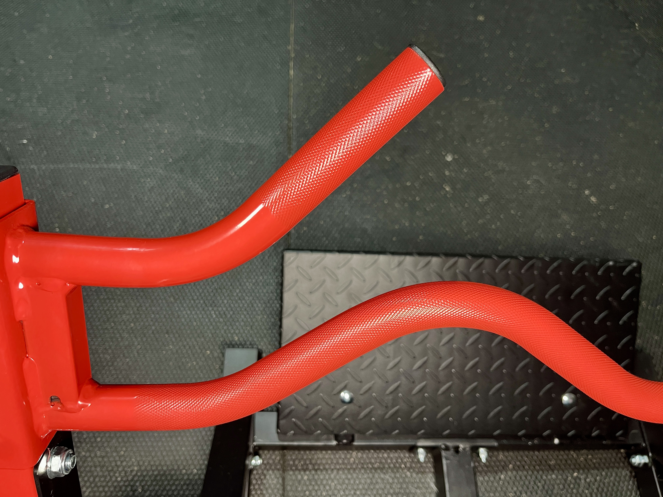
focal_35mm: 26
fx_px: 498
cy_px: 248
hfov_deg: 67.3
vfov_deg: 53.1
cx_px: 332
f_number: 1.6
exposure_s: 1/60
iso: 250
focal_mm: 5.1
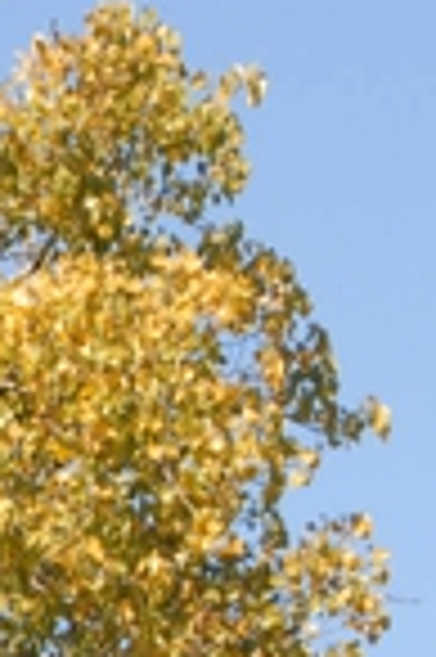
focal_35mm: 633
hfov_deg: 2.1
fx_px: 11526
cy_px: 1161
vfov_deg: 3.2
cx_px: -901
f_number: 10
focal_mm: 60
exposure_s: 1/350
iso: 400
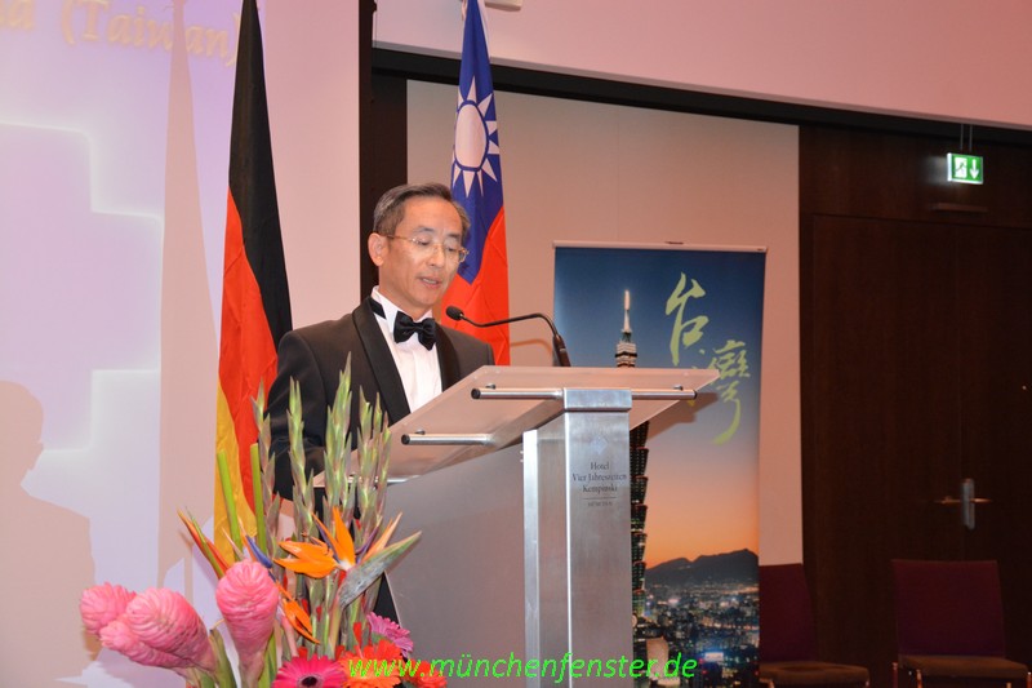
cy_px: 344
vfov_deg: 18.9
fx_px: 2063
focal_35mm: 72
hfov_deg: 28.1
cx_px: 516
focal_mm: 48
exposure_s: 1/60
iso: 2200
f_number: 4.8
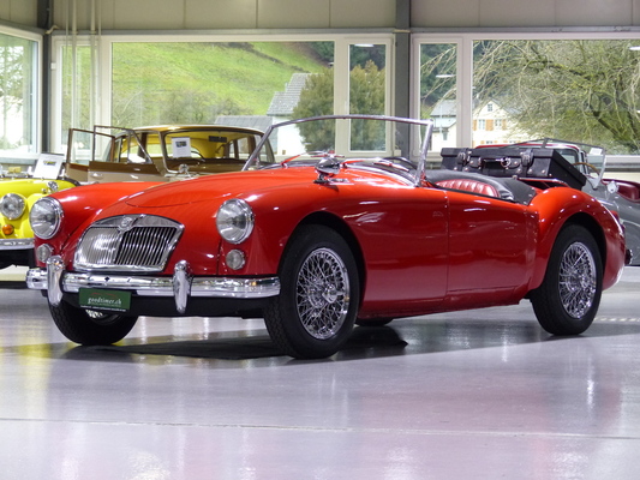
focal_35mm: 116
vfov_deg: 12.8
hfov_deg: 17.0
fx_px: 2145
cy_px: 240
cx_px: 320
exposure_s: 1/15
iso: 400
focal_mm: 20.9
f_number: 2.8
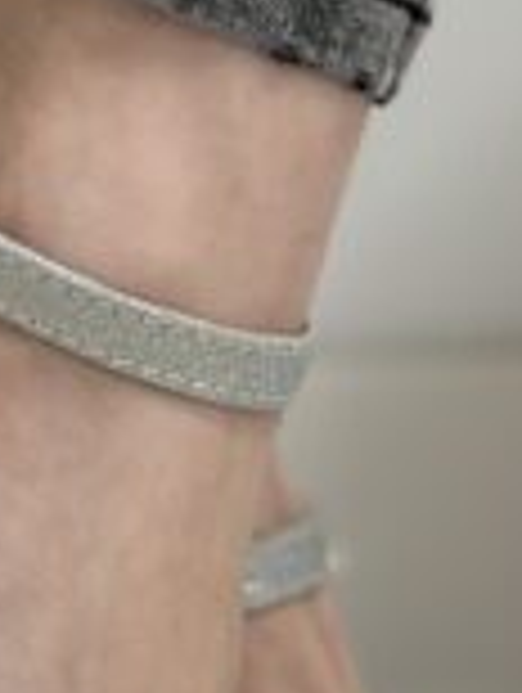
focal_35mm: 249
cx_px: 270
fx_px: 4993
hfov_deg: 6.0
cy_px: 392
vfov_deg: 7.9
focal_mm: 6.86
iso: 125
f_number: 1.78
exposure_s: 1/100
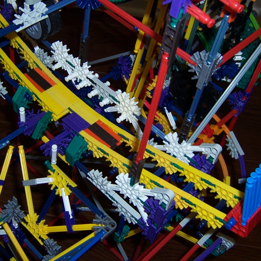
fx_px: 409
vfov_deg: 35.3
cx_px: 102
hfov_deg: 35.2
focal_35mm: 48
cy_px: 118
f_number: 2.8
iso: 80
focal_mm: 5.5
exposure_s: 1/60
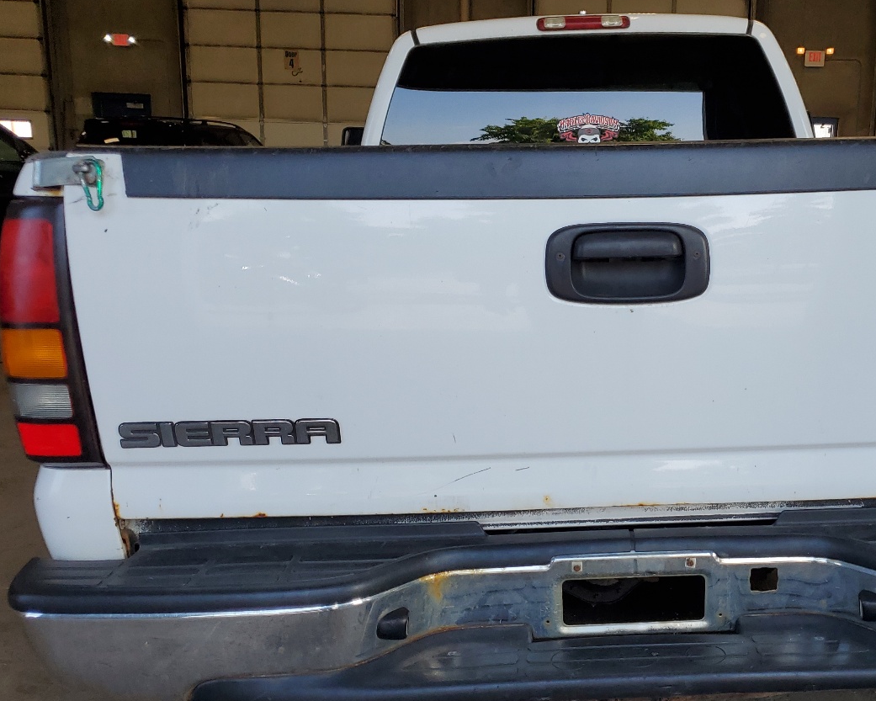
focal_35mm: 39
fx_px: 1011
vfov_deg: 38.1
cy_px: 408
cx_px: 633
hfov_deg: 45.6
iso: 50
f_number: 1.5
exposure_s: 1/323
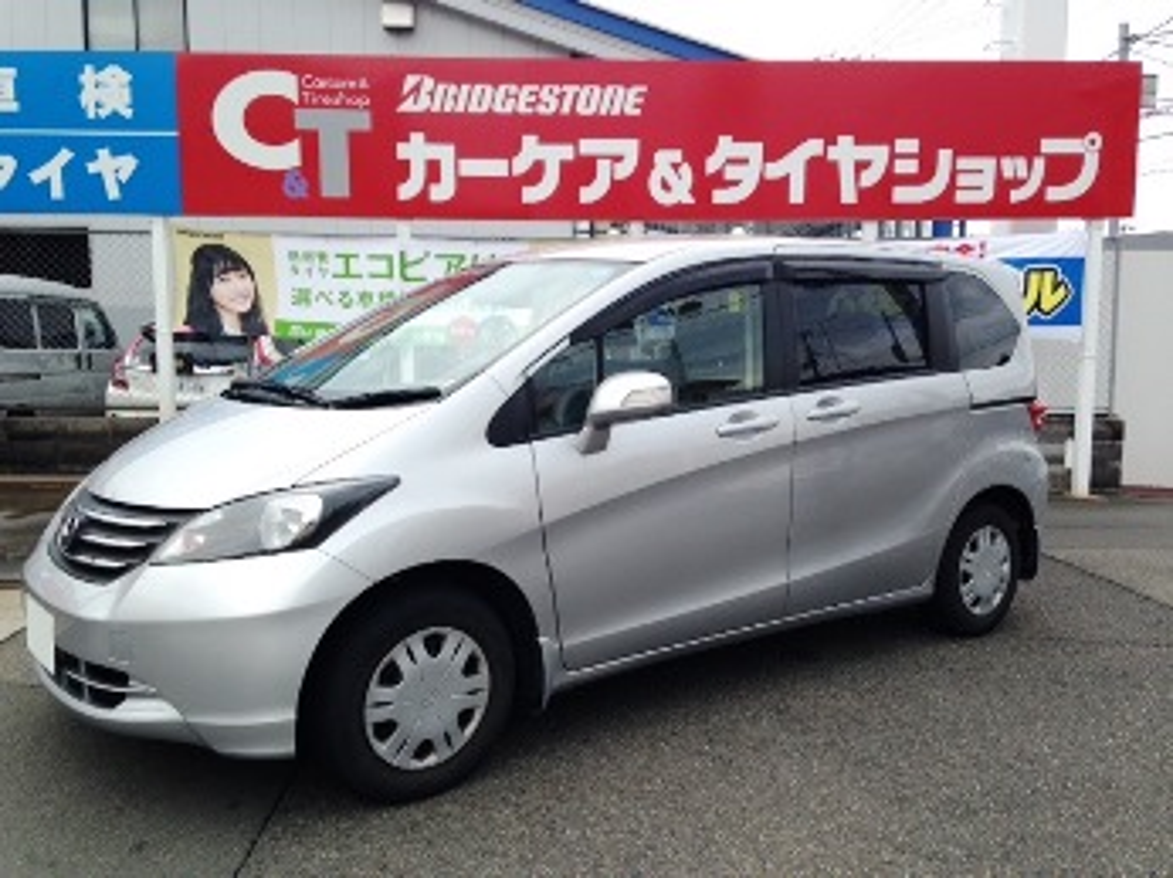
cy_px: 439
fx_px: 1117
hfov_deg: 55.4
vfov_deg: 42.9
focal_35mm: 33
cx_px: 586
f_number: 2.4
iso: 50
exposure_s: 1/423
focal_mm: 4.12
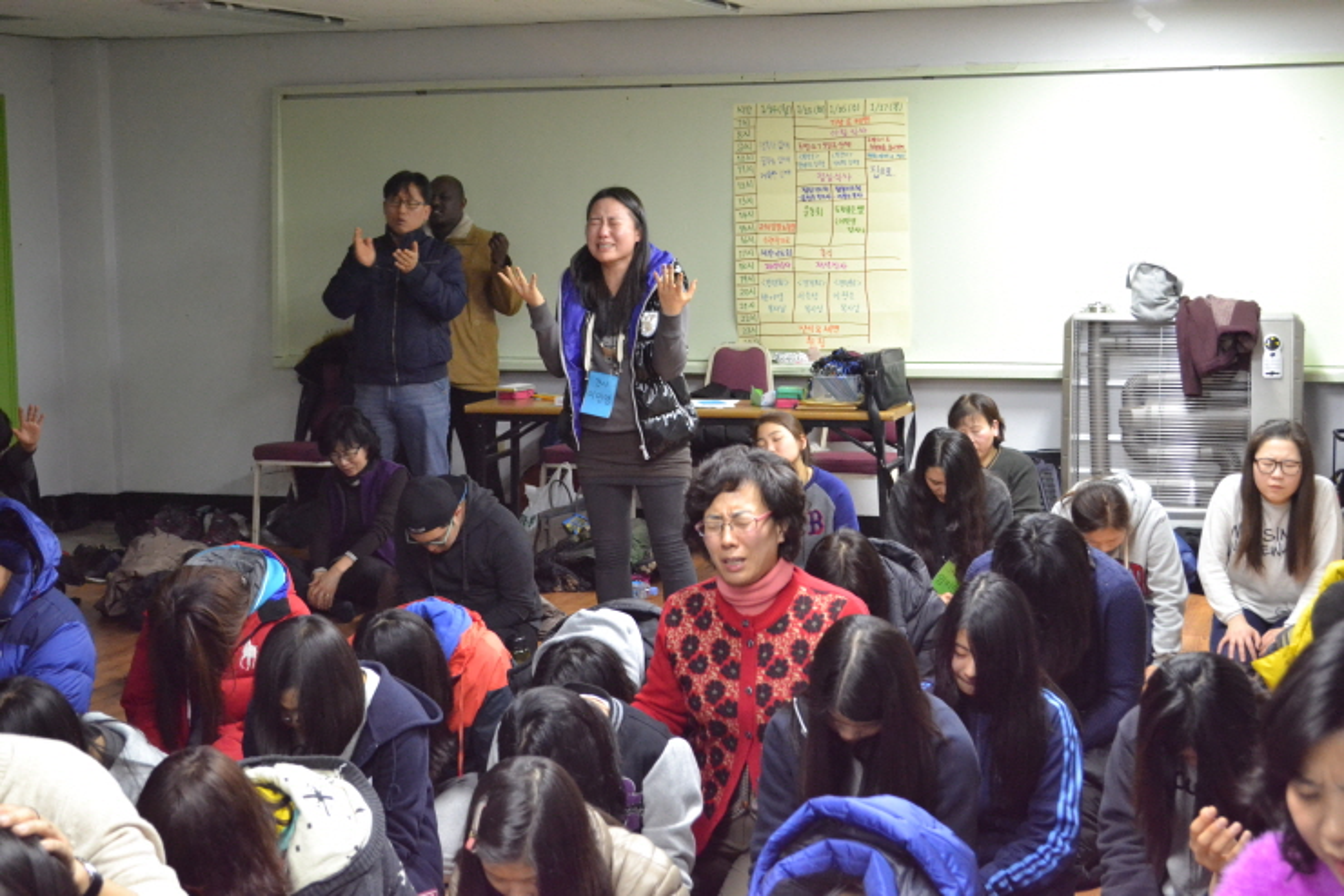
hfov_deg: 33.4
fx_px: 2239
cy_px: 448
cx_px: 672
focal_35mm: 60
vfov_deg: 22.6
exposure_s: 1/30
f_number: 5.3
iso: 3200
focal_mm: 40
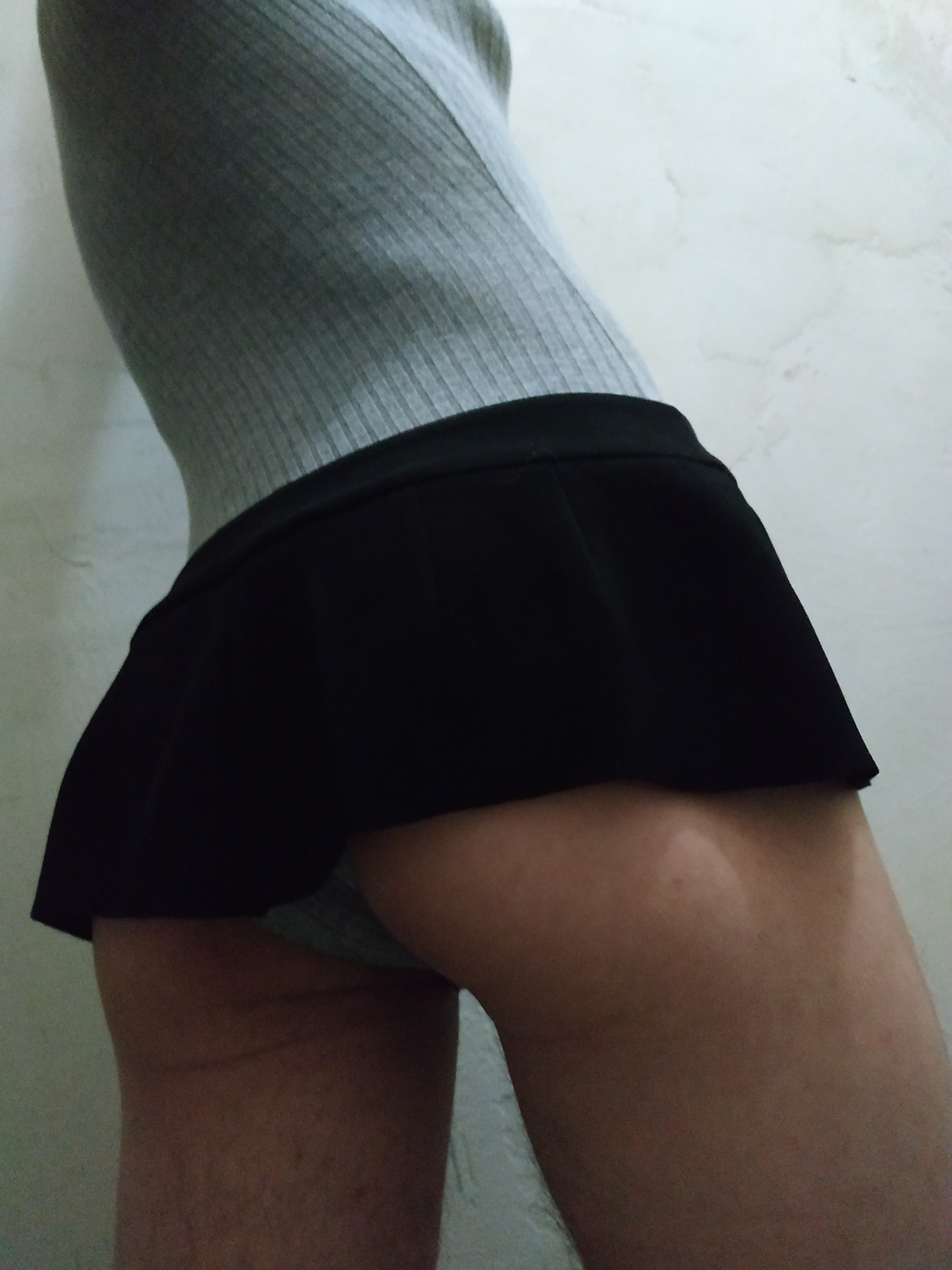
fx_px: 880
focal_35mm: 24
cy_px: 635
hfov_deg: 56.8
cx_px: 476
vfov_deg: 71.6
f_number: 1.9
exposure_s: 1/17
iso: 3200
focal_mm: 3.94
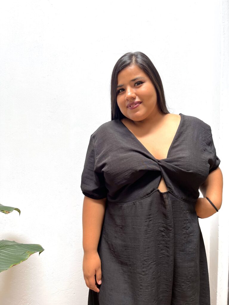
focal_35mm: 26
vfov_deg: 67.3
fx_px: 229
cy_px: 152
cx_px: 114
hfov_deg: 53.1
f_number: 1.6
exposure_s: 1/122
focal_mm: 5.1
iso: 40
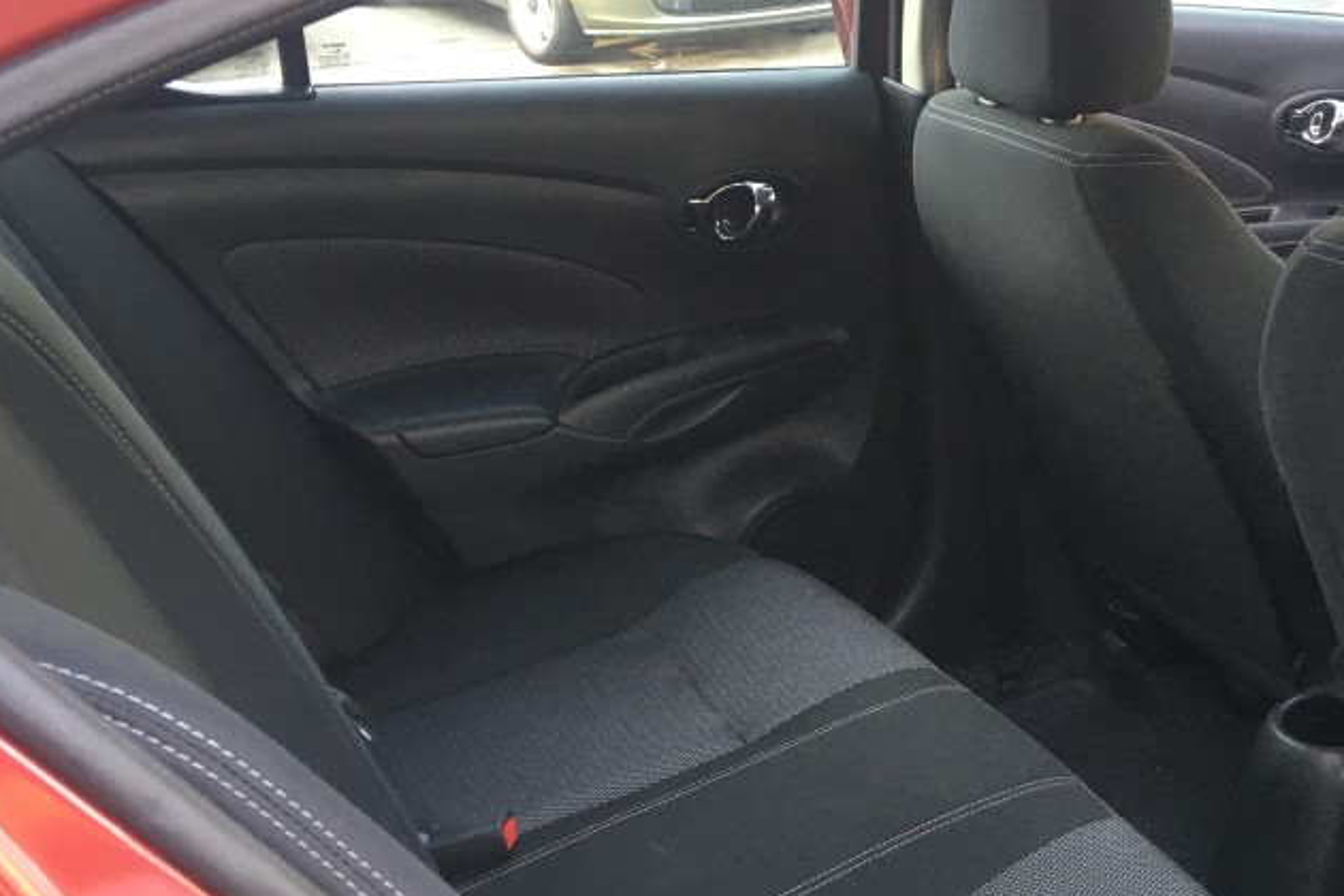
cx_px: 1003
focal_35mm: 49
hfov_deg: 39.3
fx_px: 1829
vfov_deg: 27.4
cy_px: 561
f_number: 2.2
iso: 40
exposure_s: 1/30
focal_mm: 4.15
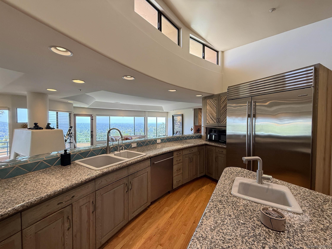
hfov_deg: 102.1
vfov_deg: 85.7
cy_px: 124
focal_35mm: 14
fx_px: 134
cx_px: 166
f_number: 2.2
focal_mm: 2.22
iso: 200
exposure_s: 1/120
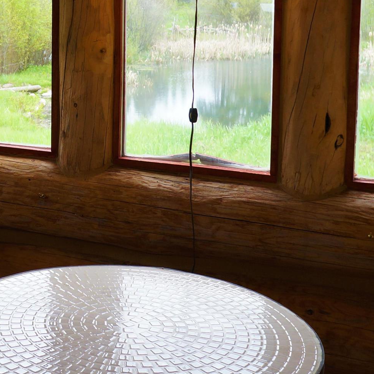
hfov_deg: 25.8
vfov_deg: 25.8
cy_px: 20
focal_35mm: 64
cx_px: 23
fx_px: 782
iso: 200
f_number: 5
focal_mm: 16
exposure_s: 1/80
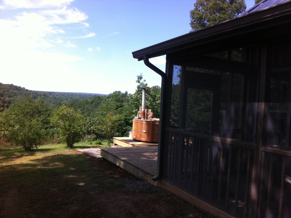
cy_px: 109
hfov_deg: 52.7
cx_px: 146
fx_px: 294
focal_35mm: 35
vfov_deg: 40.6
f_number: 2.8
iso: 80
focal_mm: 3.85
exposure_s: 1/587
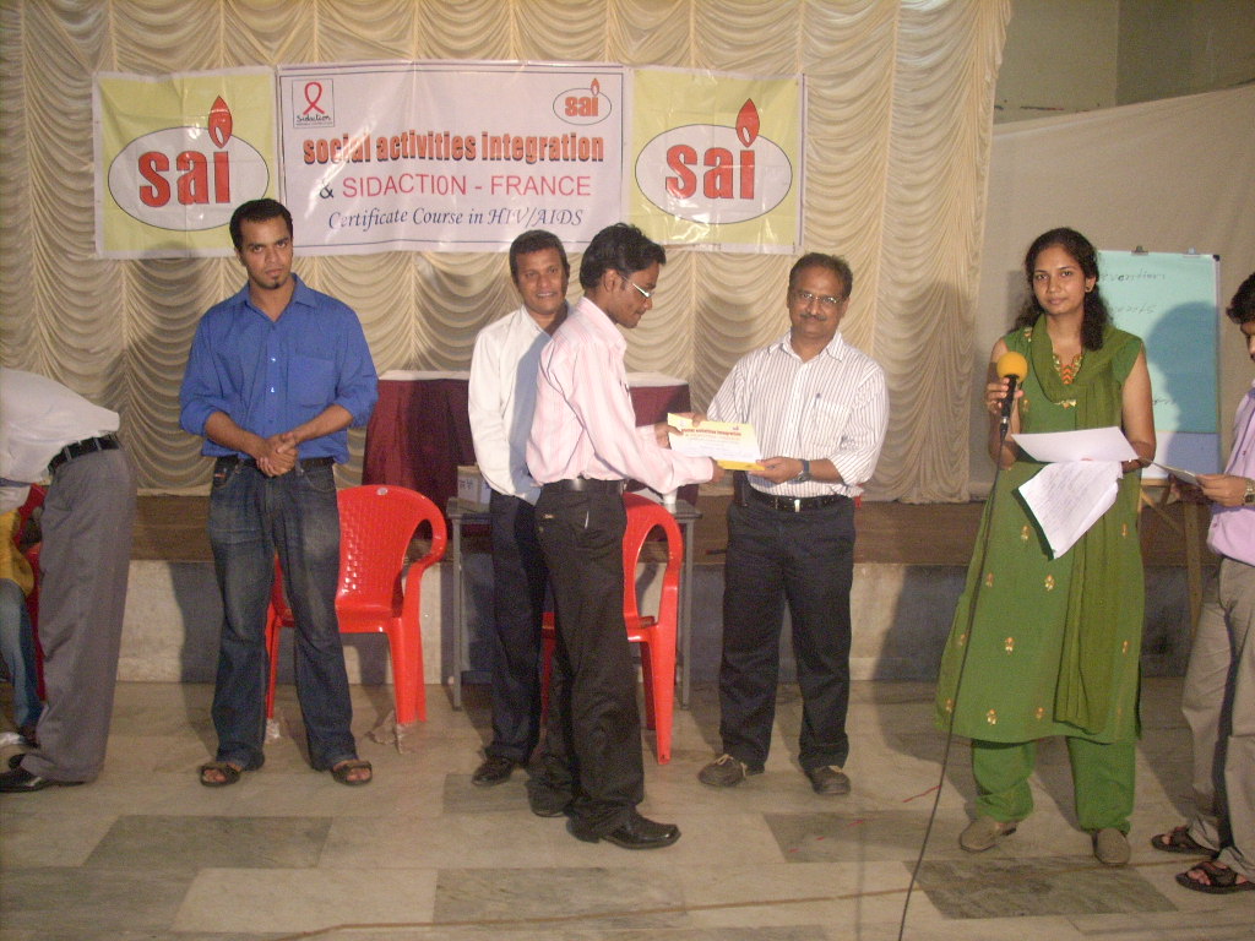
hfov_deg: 50.1
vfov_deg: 38.7
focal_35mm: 37
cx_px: 628
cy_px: 470
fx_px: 1341
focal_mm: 6.2
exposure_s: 1/30
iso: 270
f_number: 2.8
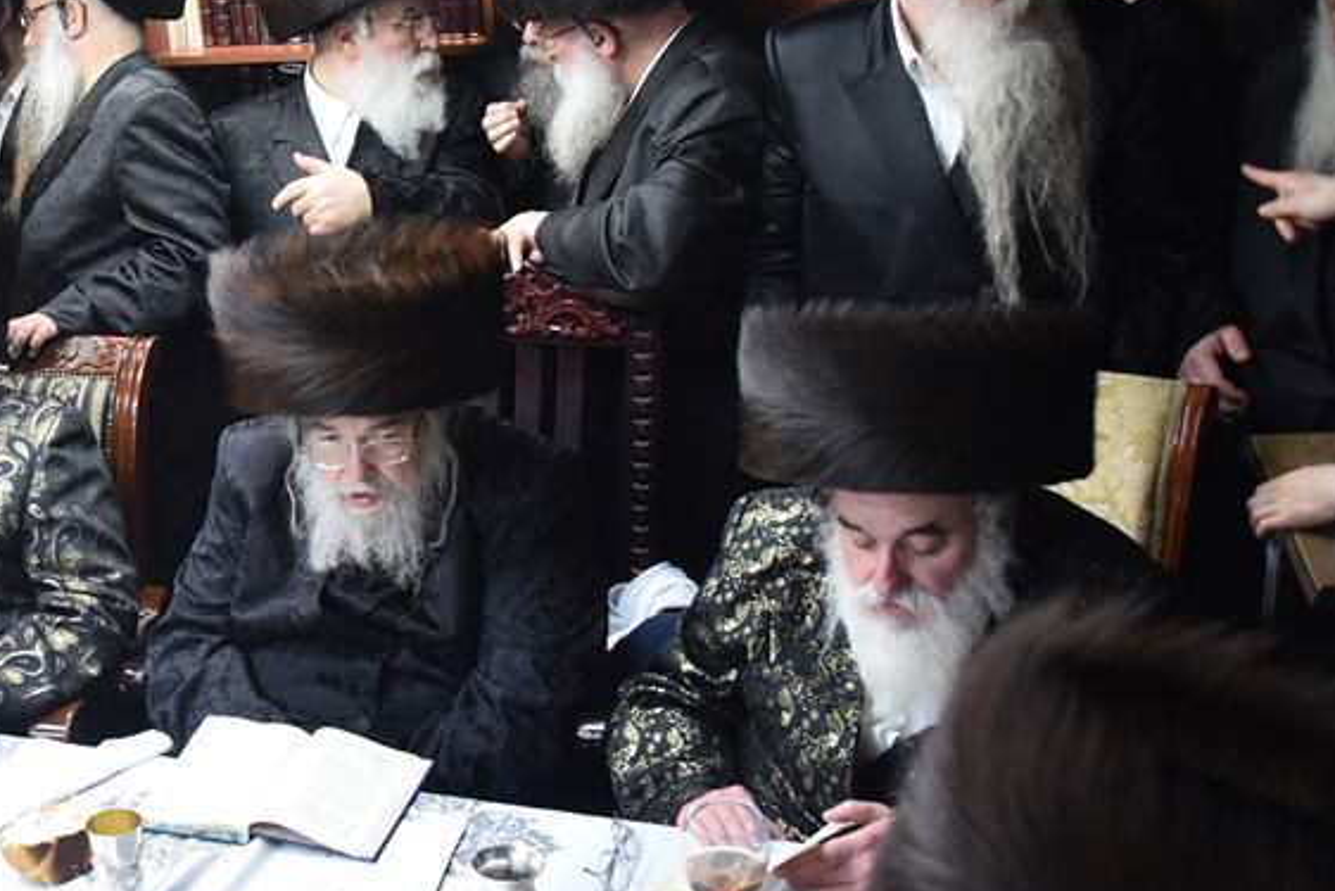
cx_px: 135
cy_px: 476
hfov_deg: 36.5
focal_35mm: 51
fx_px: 1892
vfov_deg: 26.5
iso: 2500
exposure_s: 1/160
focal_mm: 28
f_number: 4.5
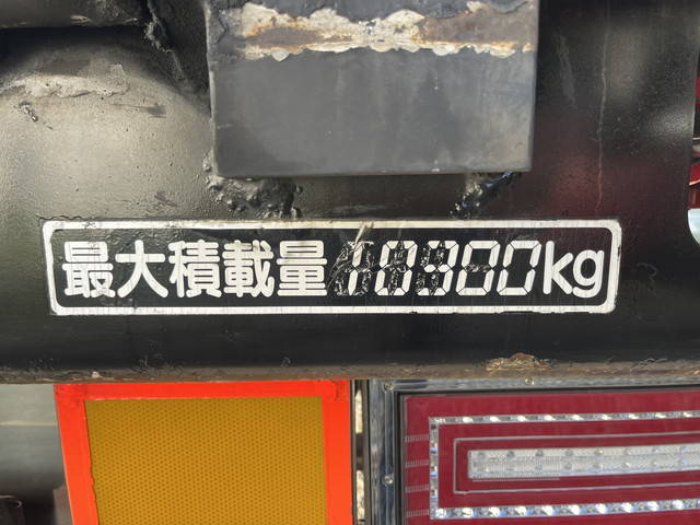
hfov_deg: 67.3
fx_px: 526
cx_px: 350
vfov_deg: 53.1
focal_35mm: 26
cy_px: 262
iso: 40
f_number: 1.6
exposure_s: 1/196
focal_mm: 5.1
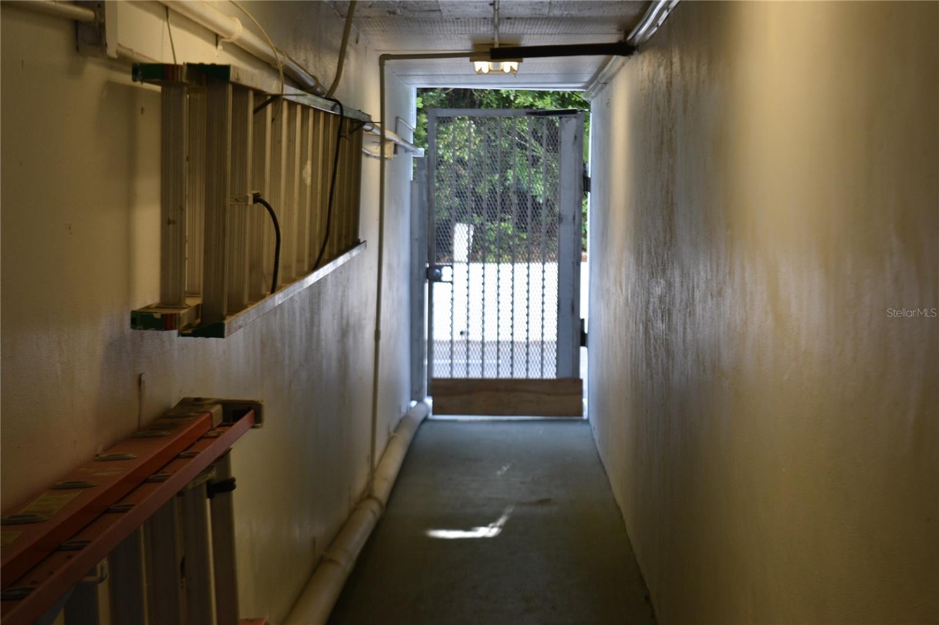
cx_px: 470
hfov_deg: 24.6
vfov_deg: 16.5
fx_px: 2151
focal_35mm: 82
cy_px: 312
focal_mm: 55
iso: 400
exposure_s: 1/60
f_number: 5.6
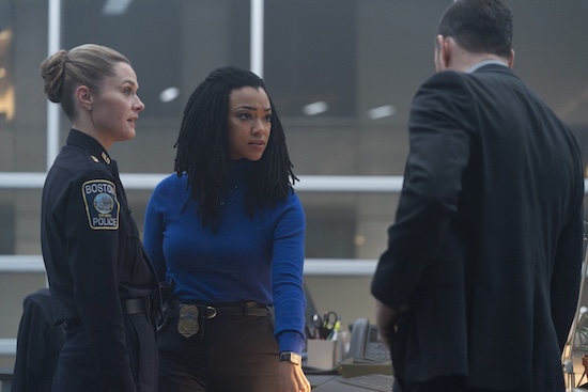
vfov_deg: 13.2
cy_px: 196
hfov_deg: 19.6
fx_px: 1699
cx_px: 294
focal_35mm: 104
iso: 8000
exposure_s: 1/100
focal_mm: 104
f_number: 2.8
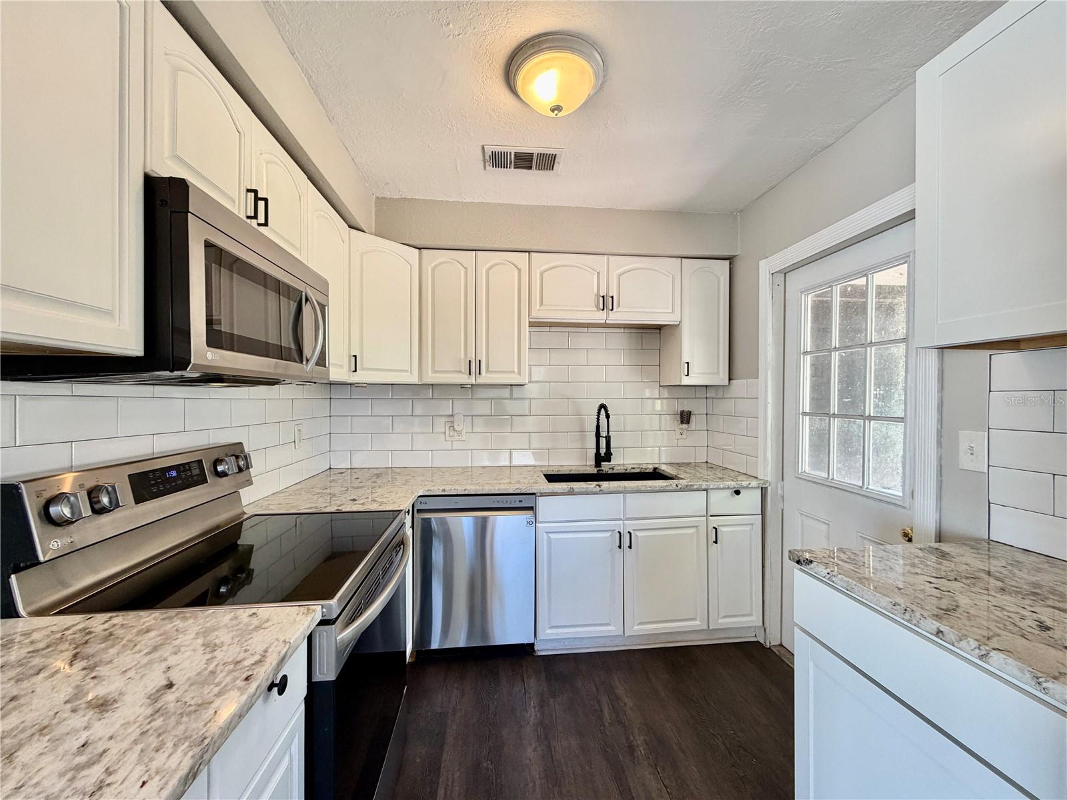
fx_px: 432
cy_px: 400
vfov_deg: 85.7
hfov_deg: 102.1
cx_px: 534
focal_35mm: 14
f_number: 2.2
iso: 200
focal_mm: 2.22
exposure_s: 1/60
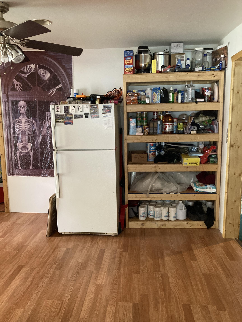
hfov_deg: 49.7
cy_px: 161
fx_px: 261
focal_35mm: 28
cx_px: 121
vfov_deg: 63.4
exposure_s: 1/30
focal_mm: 3.99
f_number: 1.8
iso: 400
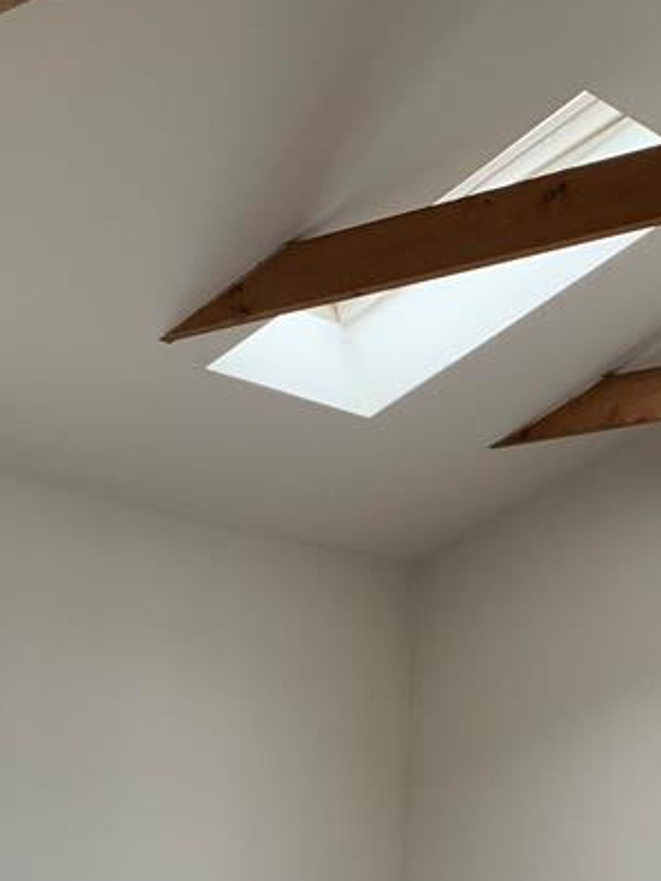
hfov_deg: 21.8
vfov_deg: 28.0
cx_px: 495
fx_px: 1705
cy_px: 770
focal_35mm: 67
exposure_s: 1/60
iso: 160
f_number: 1.8
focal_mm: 4.25
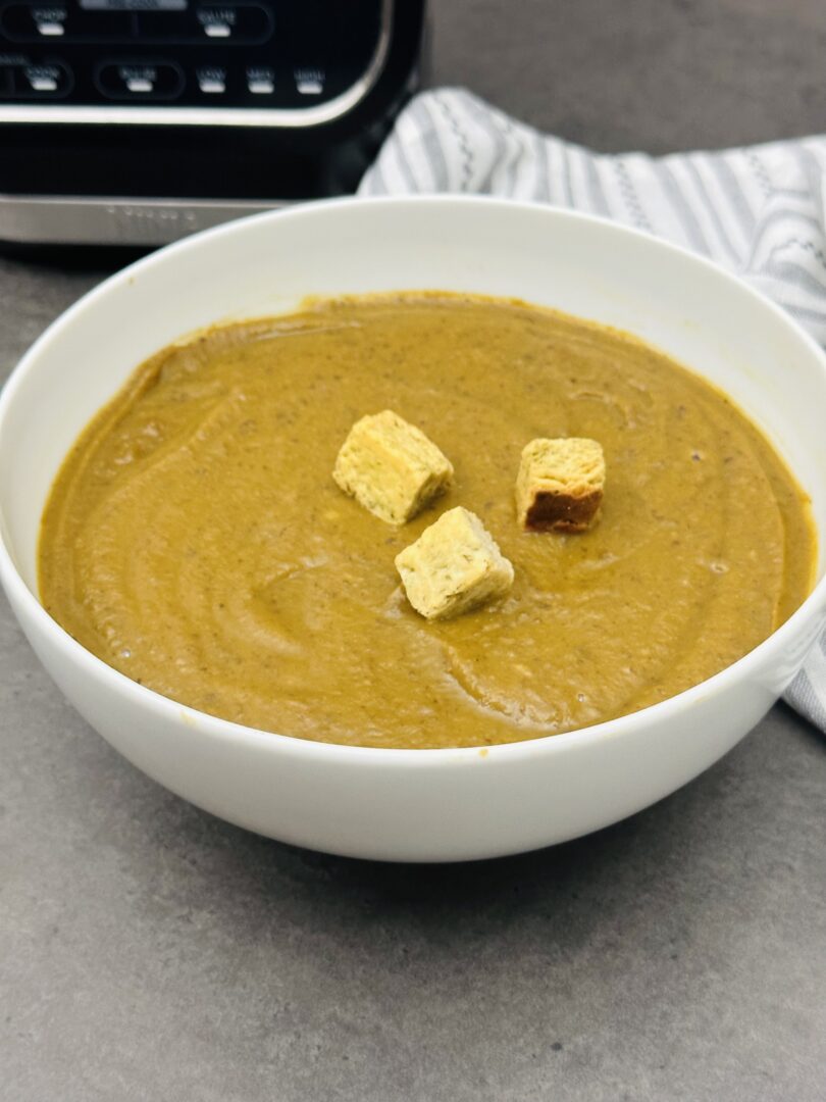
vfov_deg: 39.7
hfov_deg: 30.3
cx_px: 413
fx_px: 1527
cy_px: 551
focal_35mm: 48
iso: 250
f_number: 1.78
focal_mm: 6.86
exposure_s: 1/50
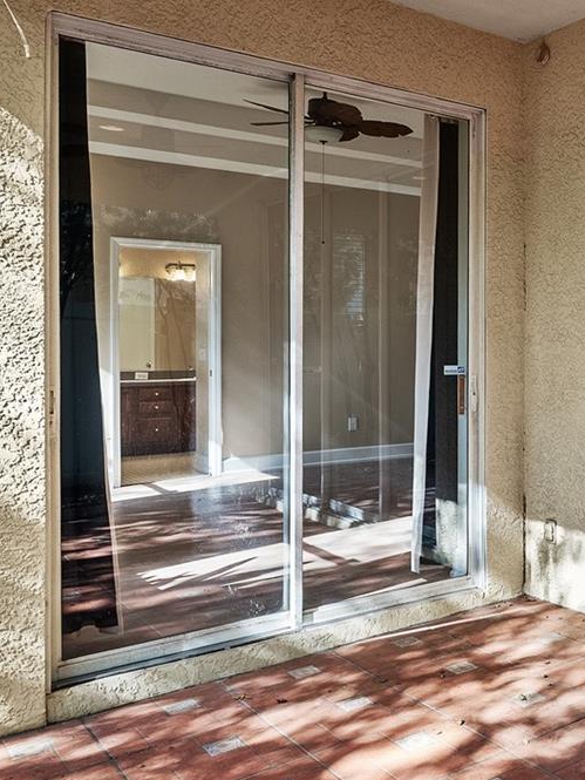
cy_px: 345
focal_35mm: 37
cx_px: 672
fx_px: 833
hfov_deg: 32.9
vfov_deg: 50.0
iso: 100
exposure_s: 1/8
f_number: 9
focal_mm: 16
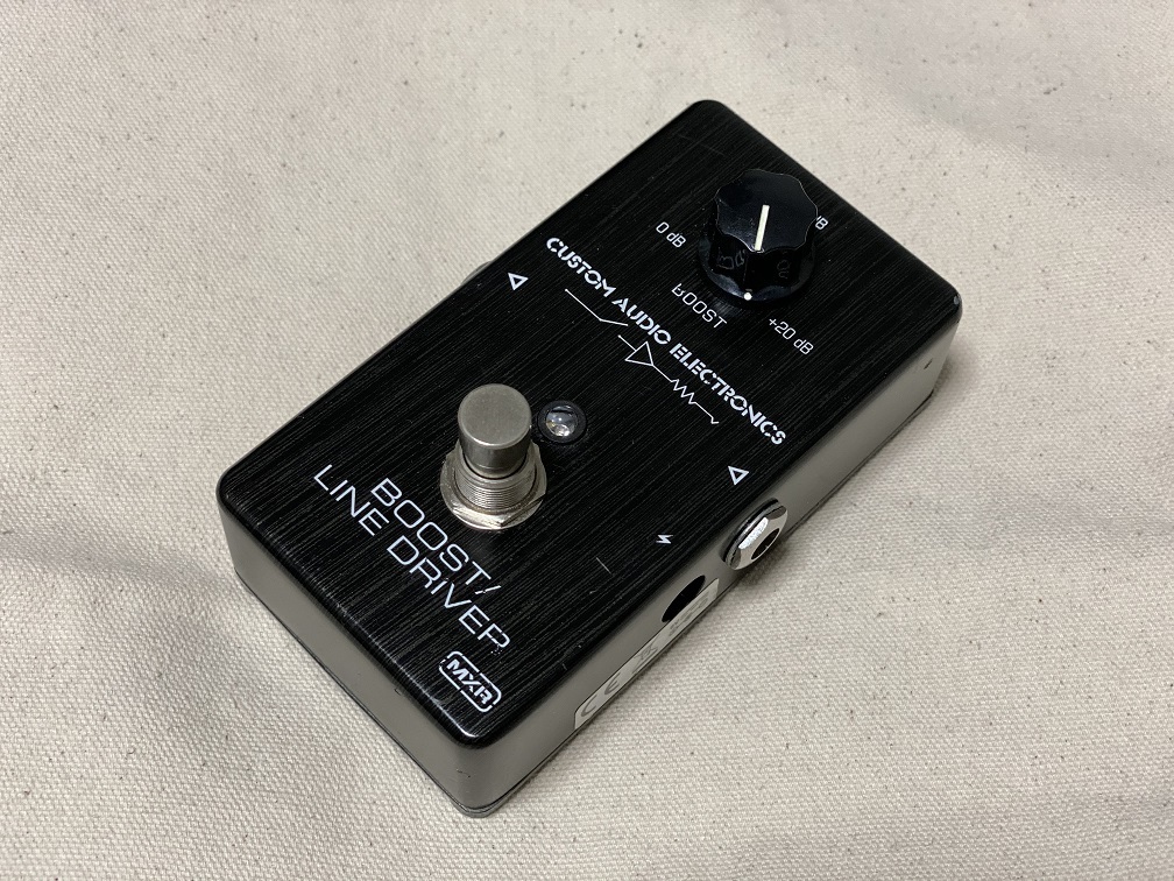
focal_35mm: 52
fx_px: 1764
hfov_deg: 36.8
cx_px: 587
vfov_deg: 28.0
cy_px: 440
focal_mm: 6
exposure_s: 1/100
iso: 200
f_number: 2
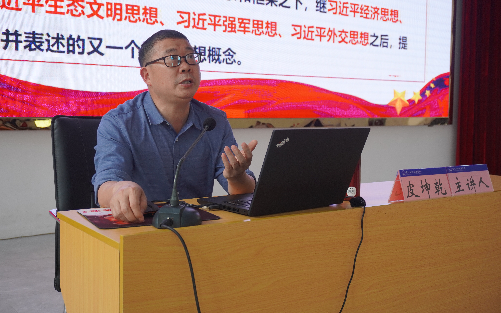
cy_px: 150
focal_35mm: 43
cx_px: 250
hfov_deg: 46.2
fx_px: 587
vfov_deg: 29.9
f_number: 4.5
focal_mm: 28
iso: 500
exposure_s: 1/160
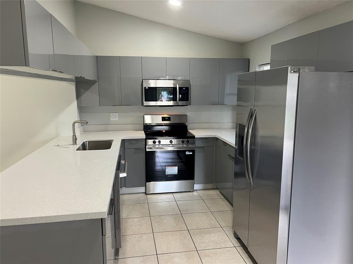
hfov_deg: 67.3
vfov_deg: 53.1
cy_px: 132
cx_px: 176
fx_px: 265
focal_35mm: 26
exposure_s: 1/60
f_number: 1.5
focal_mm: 5.7
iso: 100
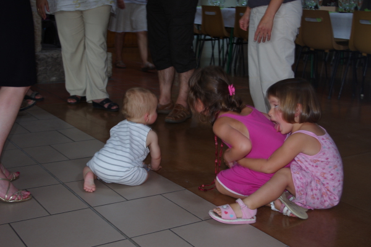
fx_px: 505
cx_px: 186
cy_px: 124
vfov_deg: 27.5
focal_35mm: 49
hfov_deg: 40.4
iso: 200
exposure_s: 1/25
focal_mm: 32.5
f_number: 4
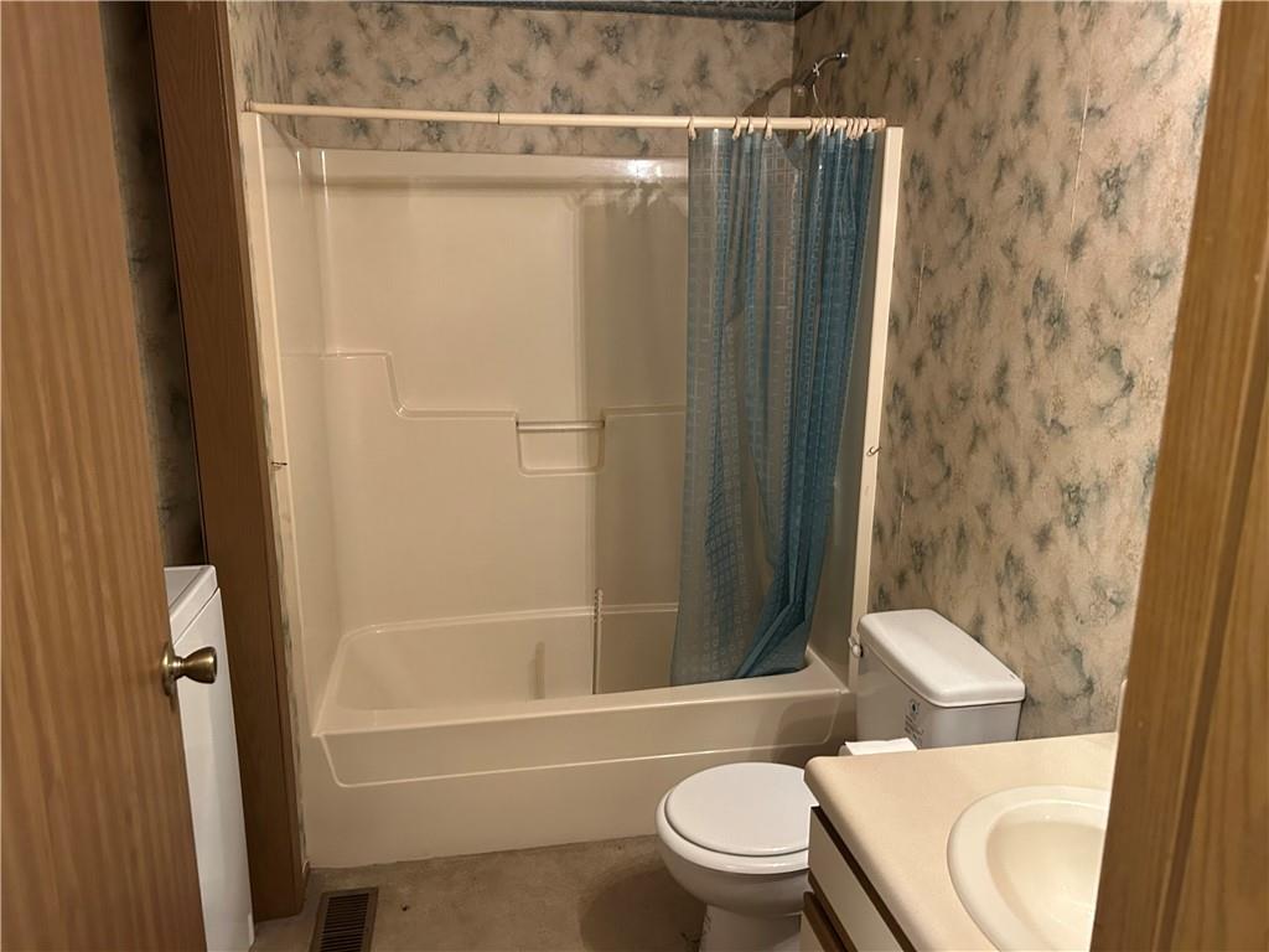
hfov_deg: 67.3
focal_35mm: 26
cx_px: 634
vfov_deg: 53.1
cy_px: 476
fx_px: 953
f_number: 1.5
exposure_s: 1/60
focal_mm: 5.7
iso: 500
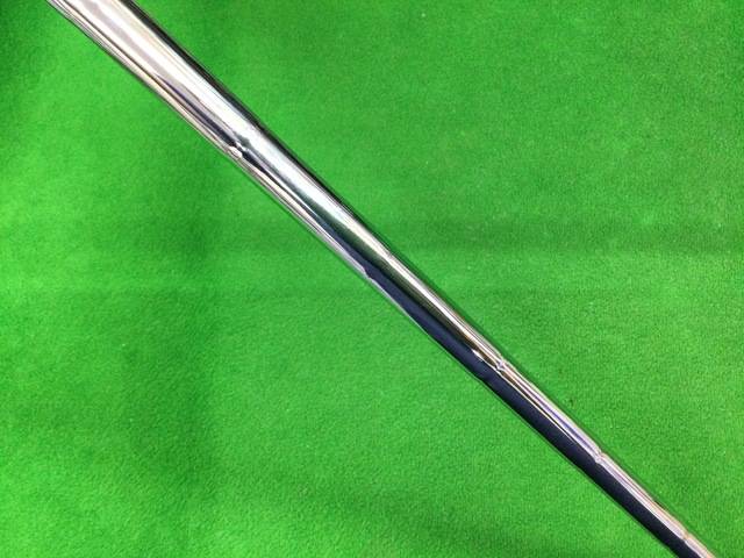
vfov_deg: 45.4
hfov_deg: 58.4
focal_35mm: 31
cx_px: 372
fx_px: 666
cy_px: 279
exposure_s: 1/30
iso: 200
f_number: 2.4
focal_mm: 3.3
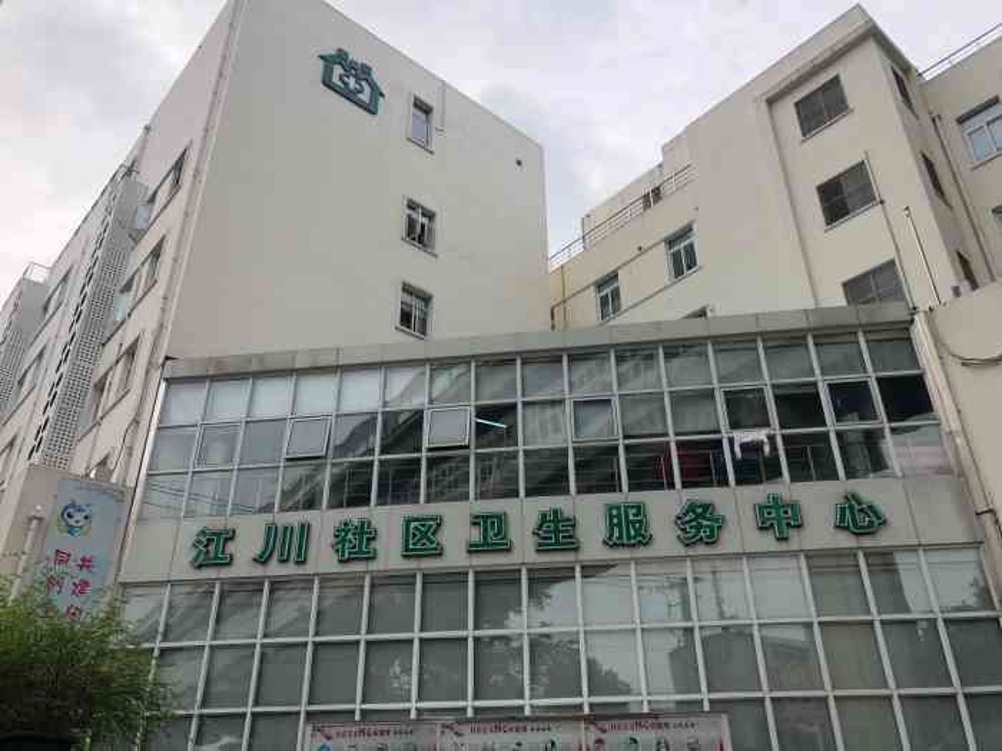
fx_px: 810
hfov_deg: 63.4
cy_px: 376
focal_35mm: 28
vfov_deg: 49.7
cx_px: 501
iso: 20
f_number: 1.8
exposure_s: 1/1297
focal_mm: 3.99
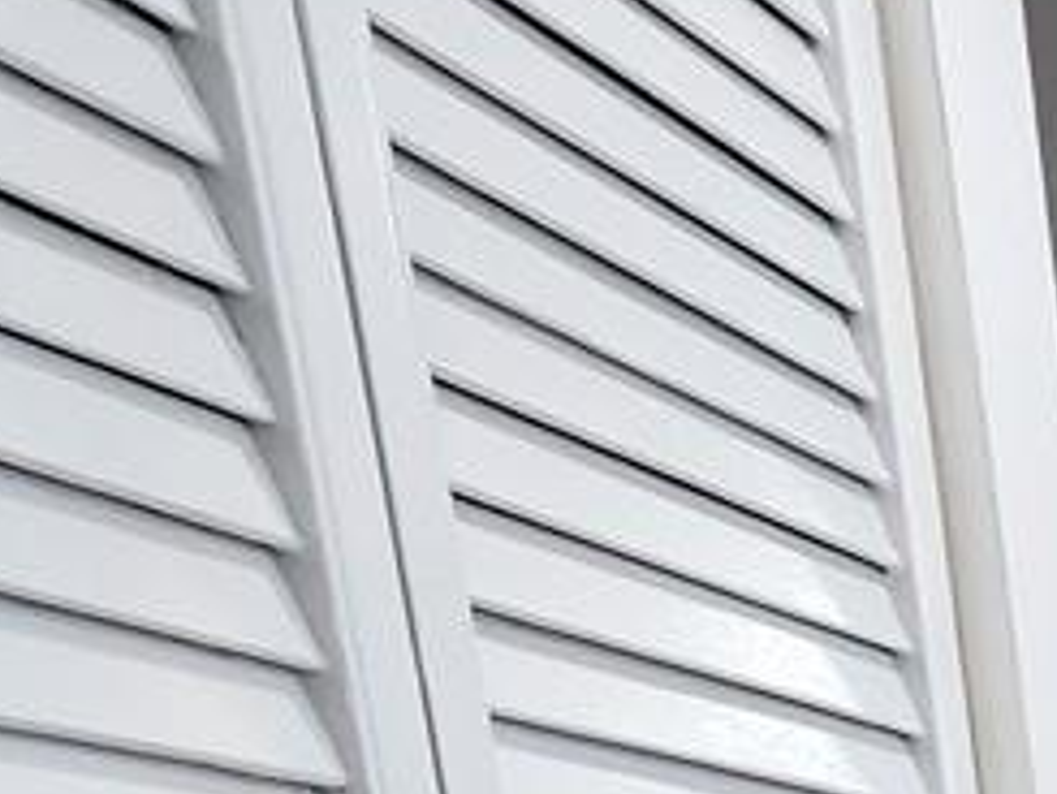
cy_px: 2114
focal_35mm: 85
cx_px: 2174
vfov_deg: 12.2
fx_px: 2597
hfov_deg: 16.7
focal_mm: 2.2
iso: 64
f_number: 2.2
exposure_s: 1/60
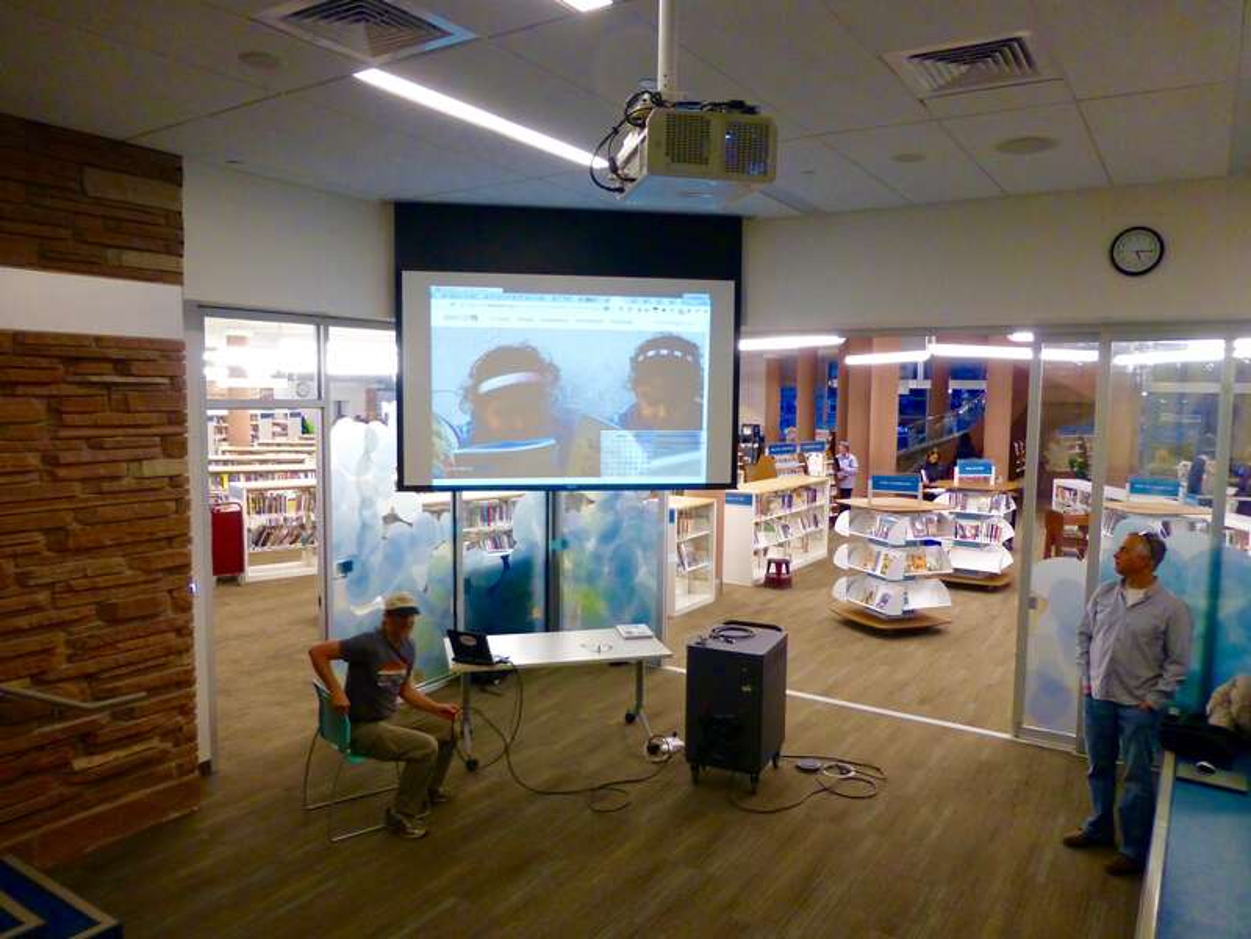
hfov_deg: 71.6
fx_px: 867
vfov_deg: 56.8
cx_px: 626
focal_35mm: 24
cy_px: 470
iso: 400
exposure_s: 1/30
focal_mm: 4.3
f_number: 3.3
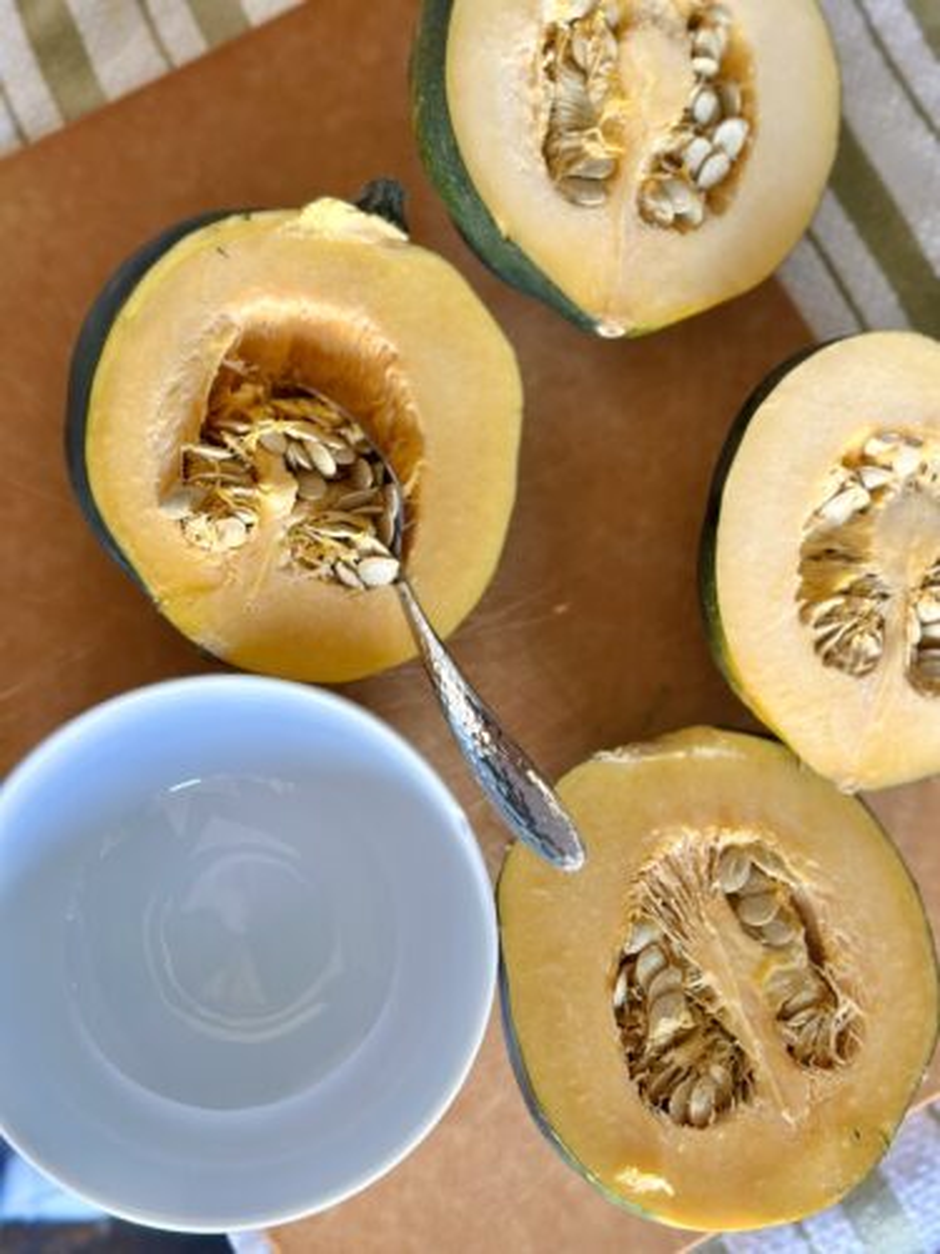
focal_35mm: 48
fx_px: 1738
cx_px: 470
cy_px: 627
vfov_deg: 39.7
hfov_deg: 30.3
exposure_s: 1/60
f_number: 1.78
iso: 320
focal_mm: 6.86
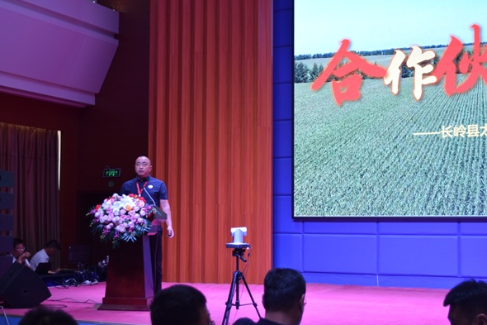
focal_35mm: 61
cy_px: 162
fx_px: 825
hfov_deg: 32.9
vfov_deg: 22.2
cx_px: 241
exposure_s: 1/60
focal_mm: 40
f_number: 4.8
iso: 450
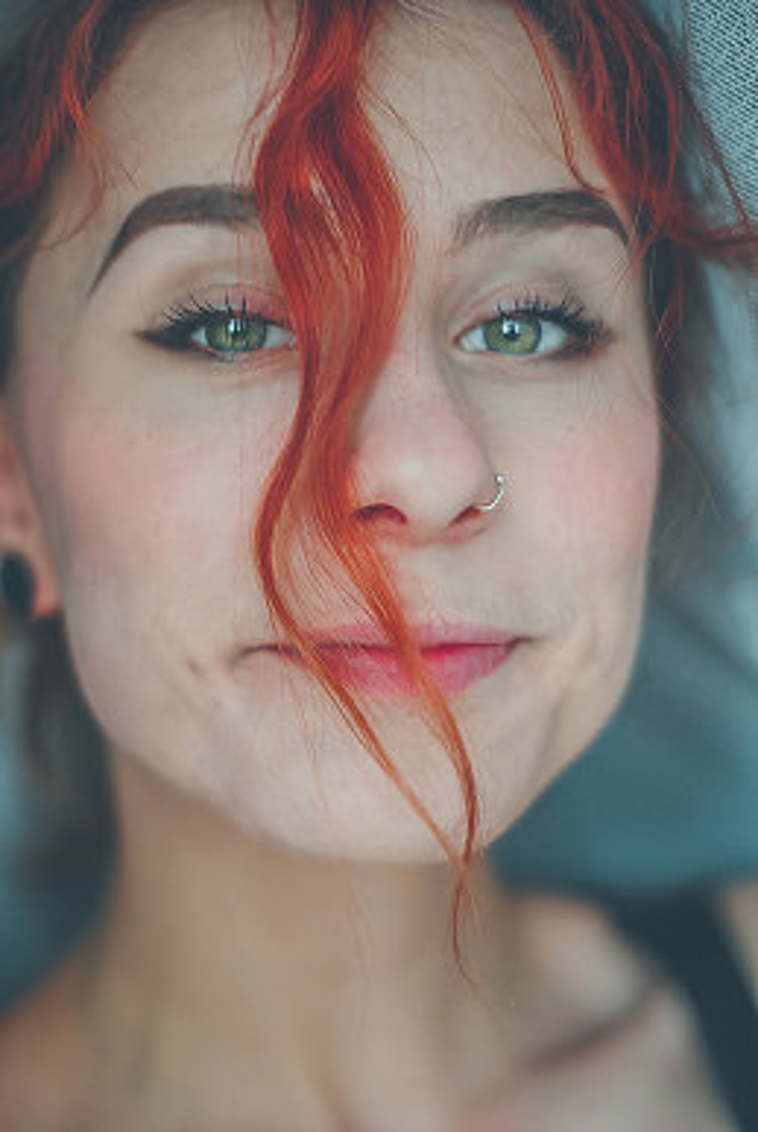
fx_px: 2362
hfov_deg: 18.2
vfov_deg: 27.0
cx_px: 379
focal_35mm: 75
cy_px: 566
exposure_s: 1/80
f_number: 1.4
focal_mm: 50
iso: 100
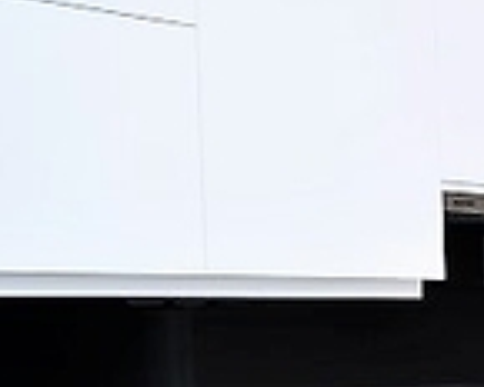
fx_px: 1203
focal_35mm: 84
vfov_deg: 17.9
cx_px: 1117
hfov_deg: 15.1
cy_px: 360
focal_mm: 12
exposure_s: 1/60
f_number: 4
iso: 100
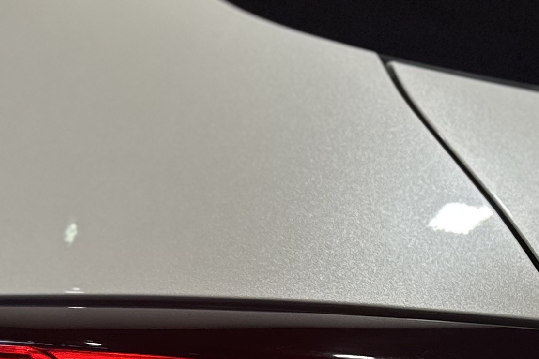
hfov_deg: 20.2
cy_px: 532
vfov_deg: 13.2
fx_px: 1467
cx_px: 540
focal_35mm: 98
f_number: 1.5
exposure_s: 1/100
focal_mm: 5.7
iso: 80
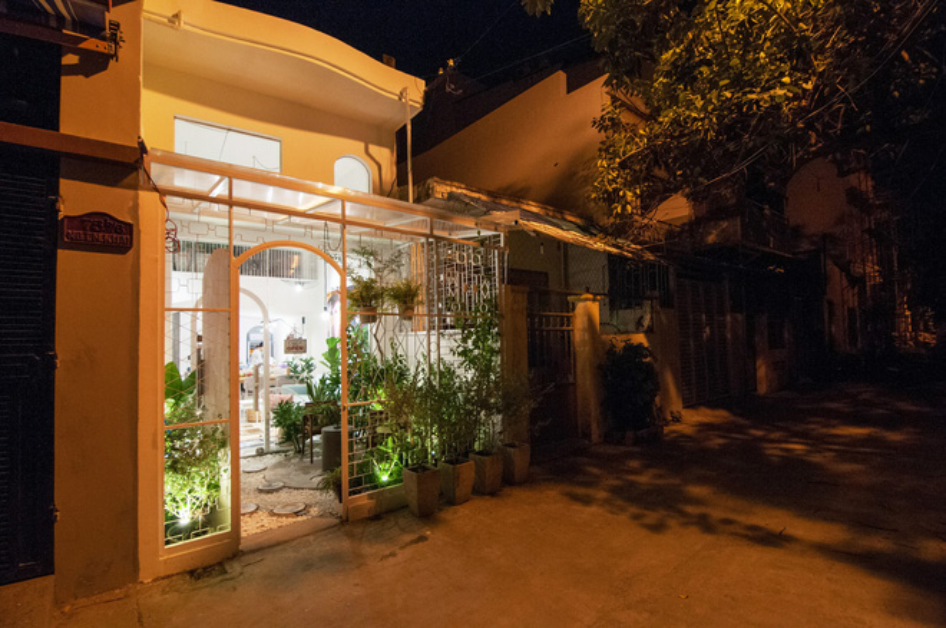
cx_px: 473
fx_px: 433
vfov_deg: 71.9
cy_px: 314
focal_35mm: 16
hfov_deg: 95.1
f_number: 4
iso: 800
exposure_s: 1/15
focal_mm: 11
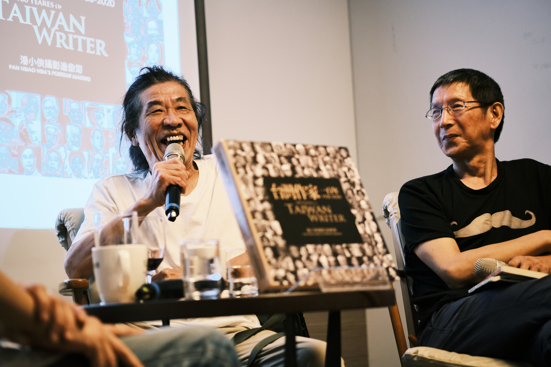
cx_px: 278
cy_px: 183
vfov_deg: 17.9
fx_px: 1163
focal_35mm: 76
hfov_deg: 26.7
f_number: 2
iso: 1600
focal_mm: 50
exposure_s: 1/125
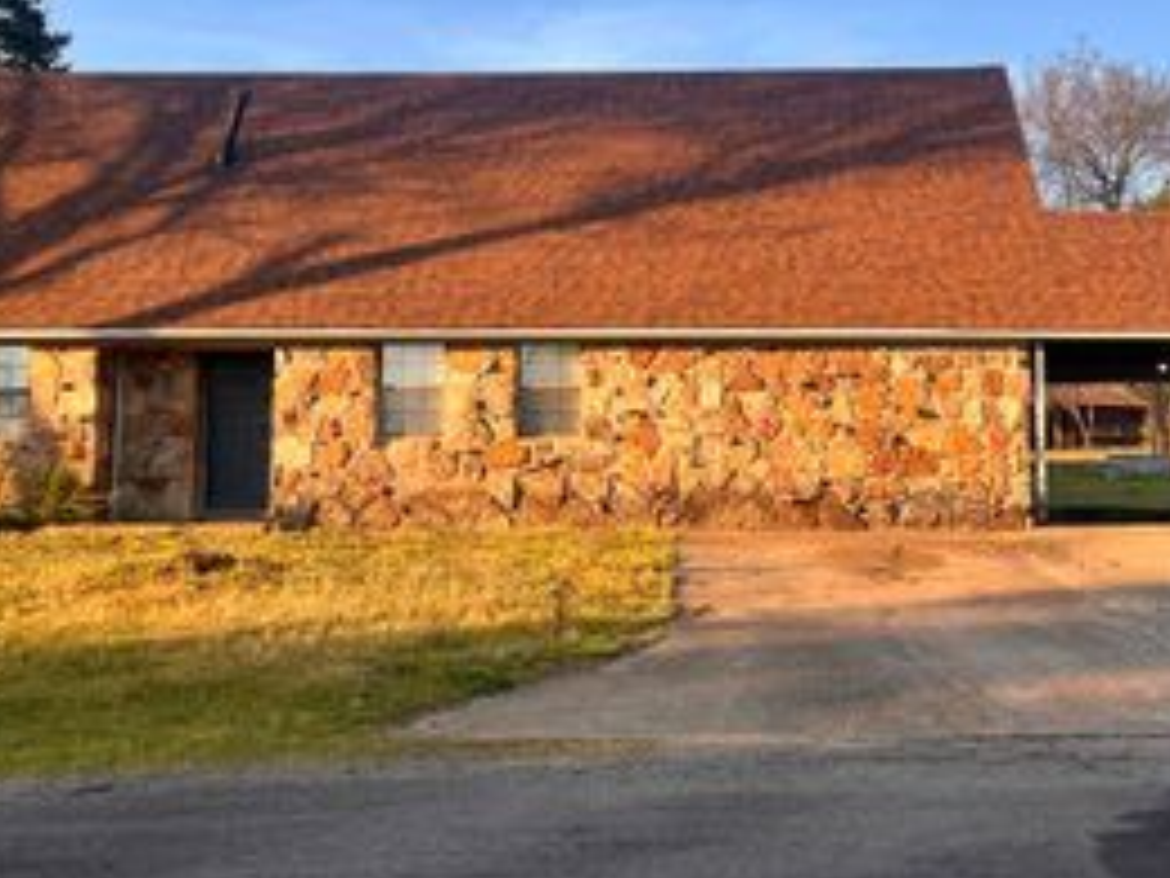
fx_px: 1690
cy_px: 358
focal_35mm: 50
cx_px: 662
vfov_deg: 29.0
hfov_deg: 38.1
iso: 50
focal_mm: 5.7
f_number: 1.5
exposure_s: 1/1266
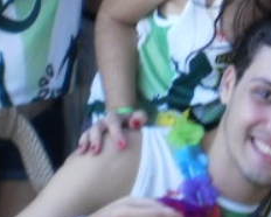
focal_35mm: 121
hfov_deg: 15.7
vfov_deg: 12.2
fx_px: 971
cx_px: 251
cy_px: -98
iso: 100
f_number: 3.1
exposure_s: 1/30
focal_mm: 6.3
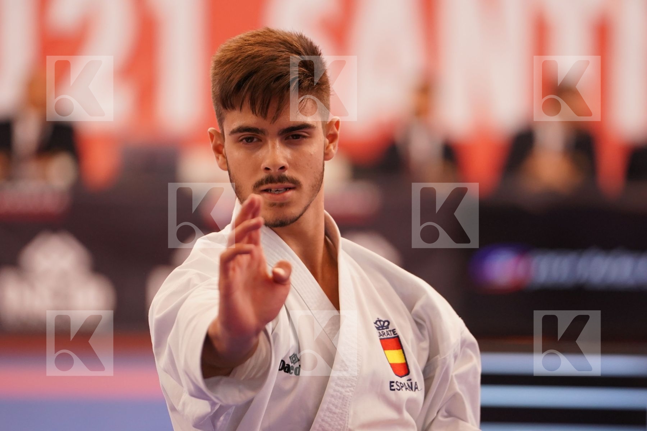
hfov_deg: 6.9
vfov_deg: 4.6
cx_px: 324
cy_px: 216
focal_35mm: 300
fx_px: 5391
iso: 1250
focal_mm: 200
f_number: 2.8
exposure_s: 1/500
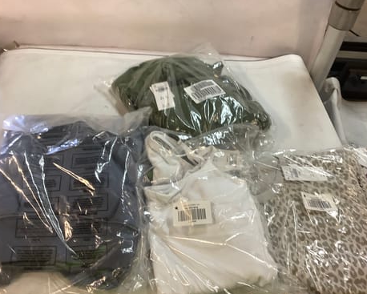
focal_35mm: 33
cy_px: 148
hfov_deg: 54.2
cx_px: 190
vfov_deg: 44.6
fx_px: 359
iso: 160
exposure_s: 1/50
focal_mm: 3.3
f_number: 2.4
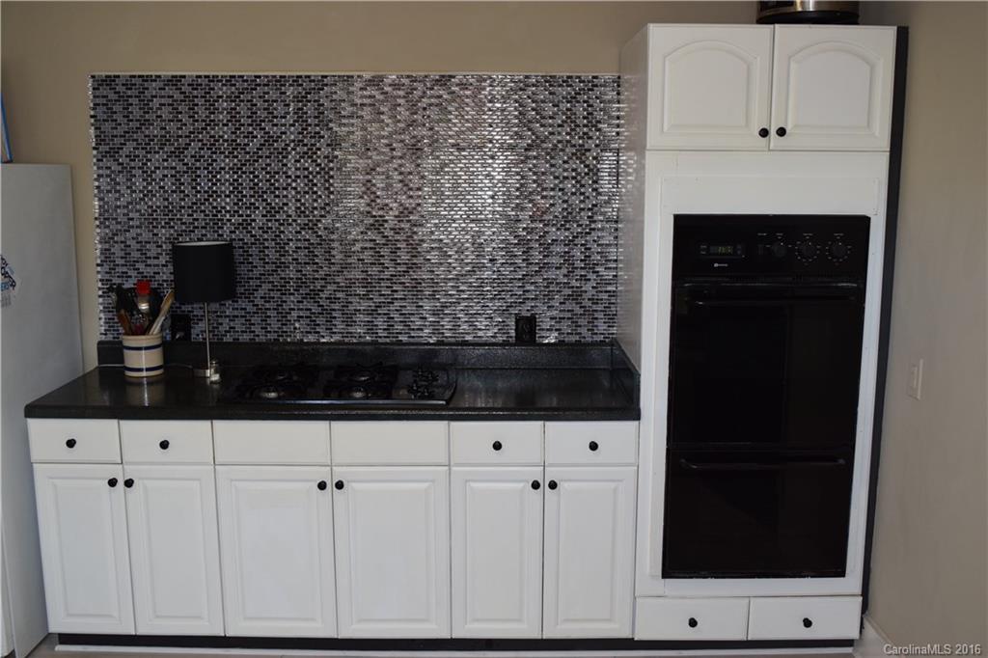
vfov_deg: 38.3
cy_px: 329
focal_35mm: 34
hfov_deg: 55.1
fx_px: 946
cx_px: 494
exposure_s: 1/100
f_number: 5
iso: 800
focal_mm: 23
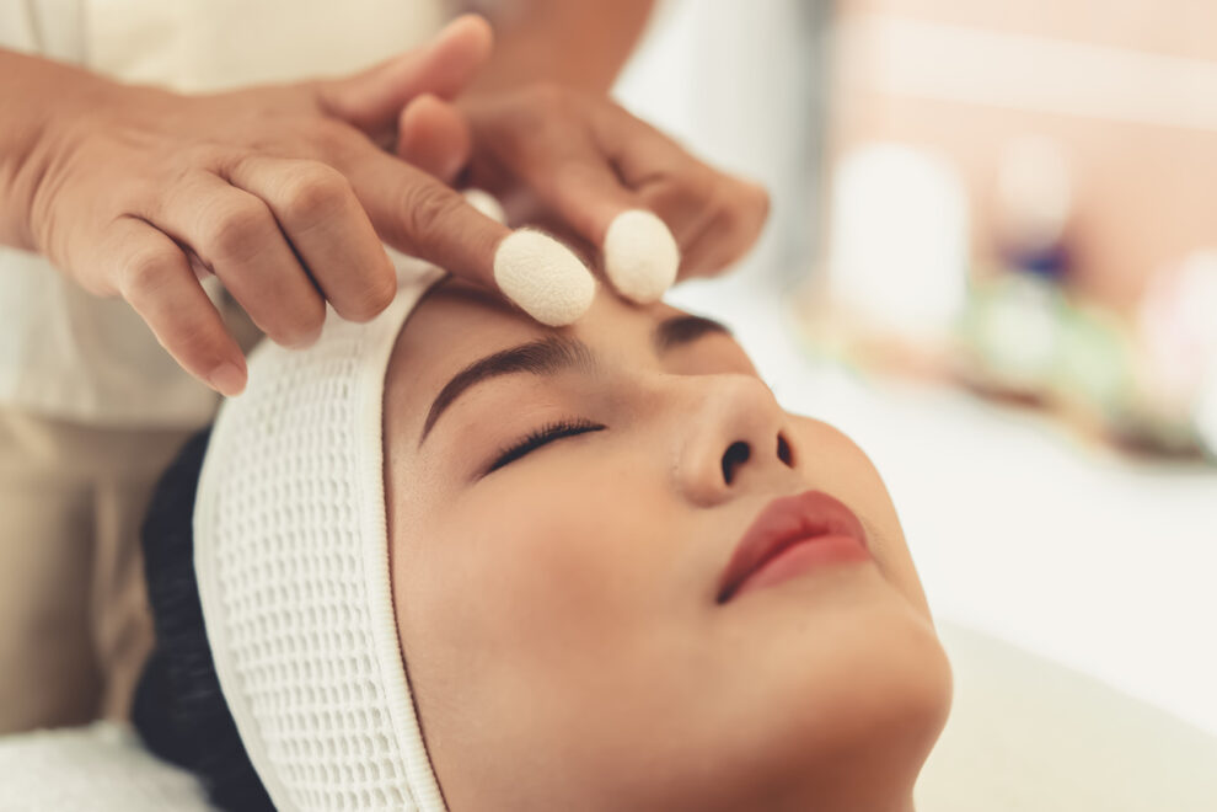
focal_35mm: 55
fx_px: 1859
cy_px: 406
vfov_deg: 24.6
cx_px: 608
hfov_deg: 36.2
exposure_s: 1/125
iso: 200
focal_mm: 55
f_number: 1.8
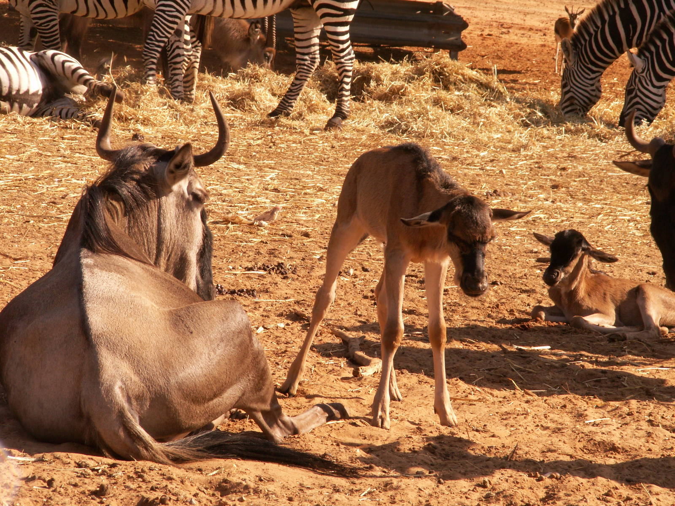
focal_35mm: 171
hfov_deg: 11.6
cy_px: 253
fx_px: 3334
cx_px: 338
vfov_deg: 8.7
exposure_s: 1/100
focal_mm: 28.03
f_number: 8
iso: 50
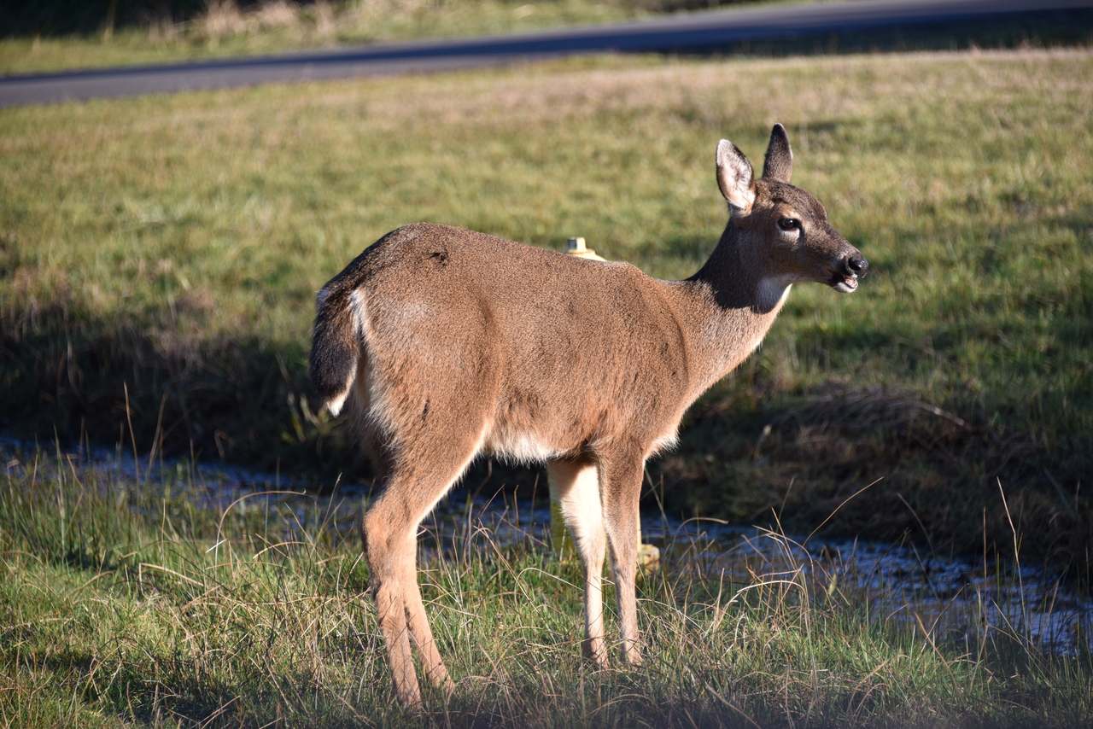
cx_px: 546
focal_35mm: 180
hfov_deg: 11.4
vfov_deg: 7.6
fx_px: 5466
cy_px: 364
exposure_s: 1/400
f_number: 5.6
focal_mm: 180
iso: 250
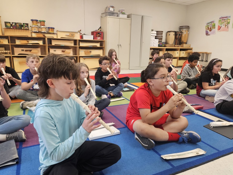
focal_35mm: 25
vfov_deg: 54.9
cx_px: 119
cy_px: 90
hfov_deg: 69.4
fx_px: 168
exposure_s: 1/120
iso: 250
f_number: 1.8
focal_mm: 5.4
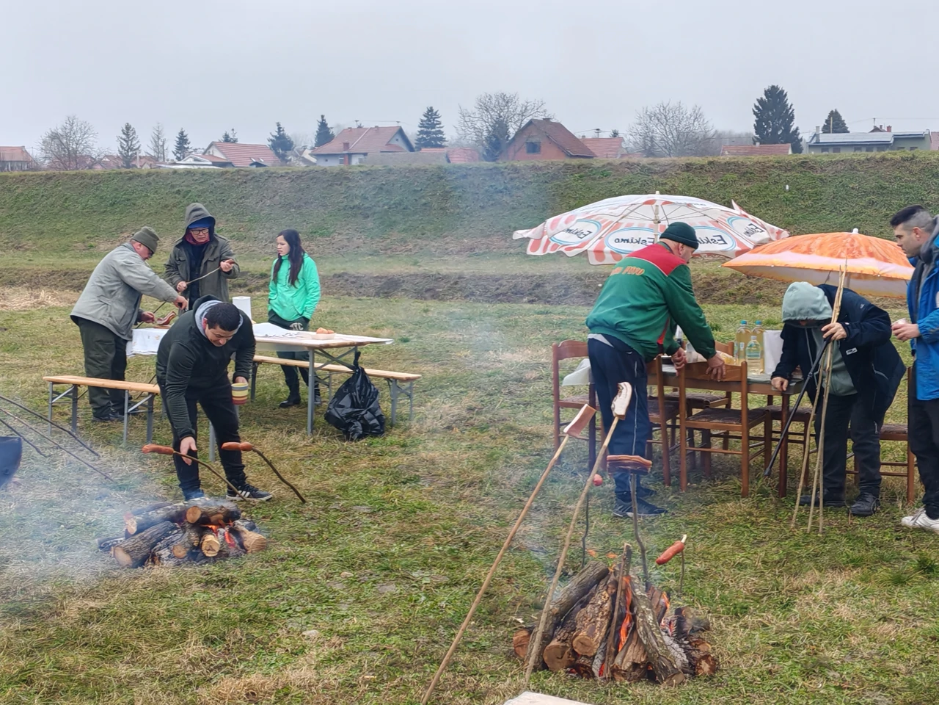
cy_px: 352
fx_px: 1411
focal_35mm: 52
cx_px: 470
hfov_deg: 36.8
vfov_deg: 28.0
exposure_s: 1/100
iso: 80
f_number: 1.95
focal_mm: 5.52
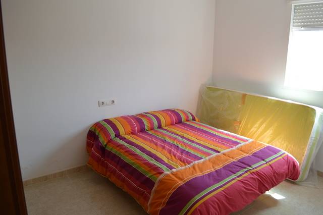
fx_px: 242
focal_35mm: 27
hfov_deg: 67.4
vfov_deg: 47.9
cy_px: 108
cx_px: 162
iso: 100
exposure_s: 1/50
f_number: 5
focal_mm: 18
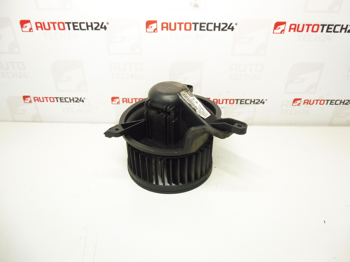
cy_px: 131
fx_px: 243
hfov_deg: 71.6
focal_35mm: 24
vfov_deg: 56.8
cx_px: 175
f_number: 3.5
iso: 200
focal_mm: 4.3
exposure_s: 1/60
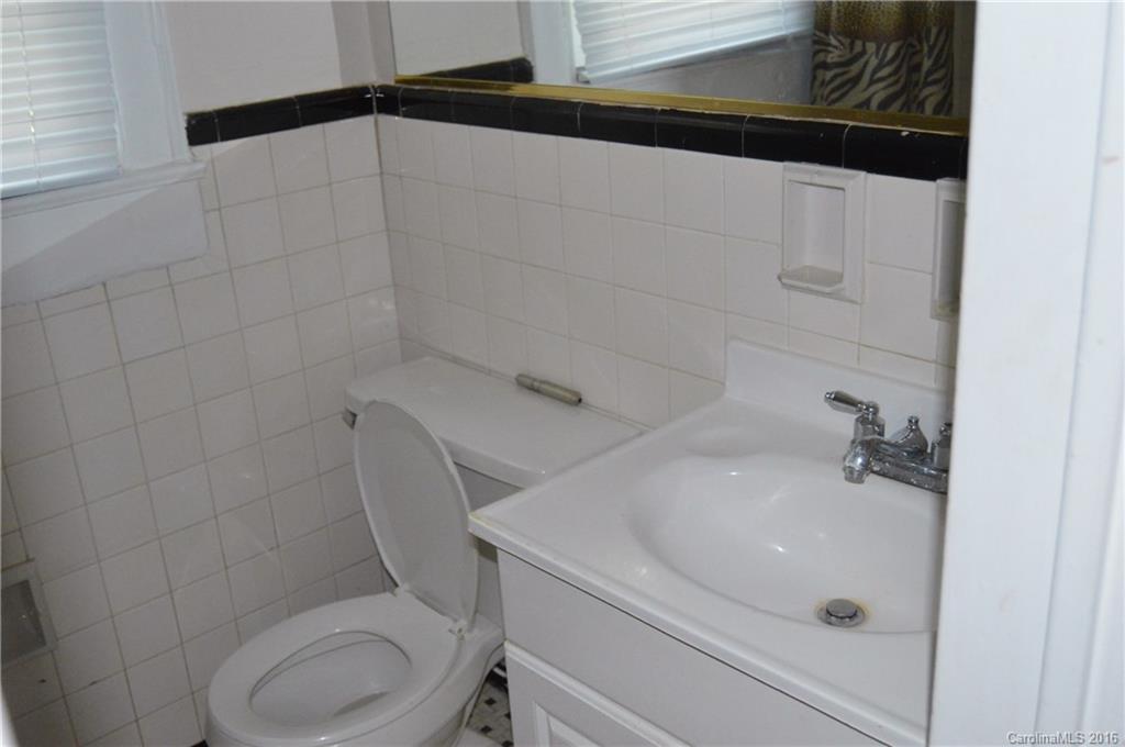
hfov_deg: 53.2
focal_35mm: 36
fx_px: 1124
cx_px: 562
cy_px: 374
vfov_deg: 36.8
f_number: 3.8
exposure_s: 1/60
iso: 2500
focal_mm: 24
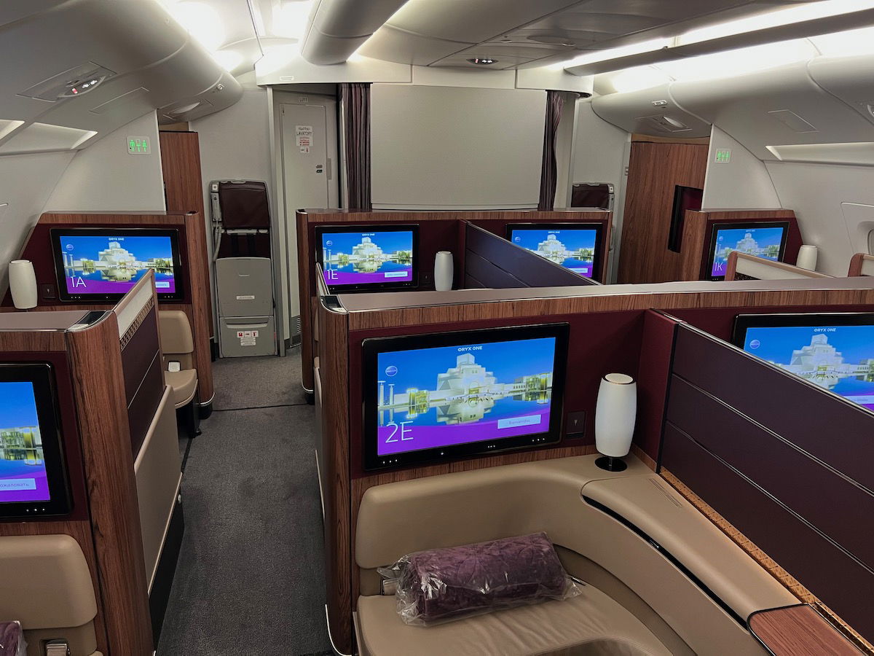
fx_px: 656
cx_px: 437
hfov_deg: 67.3
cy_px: 328
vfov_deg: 53.1
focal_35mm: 26
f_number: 1.5
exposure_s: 1/59
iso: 320
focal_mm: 5.7
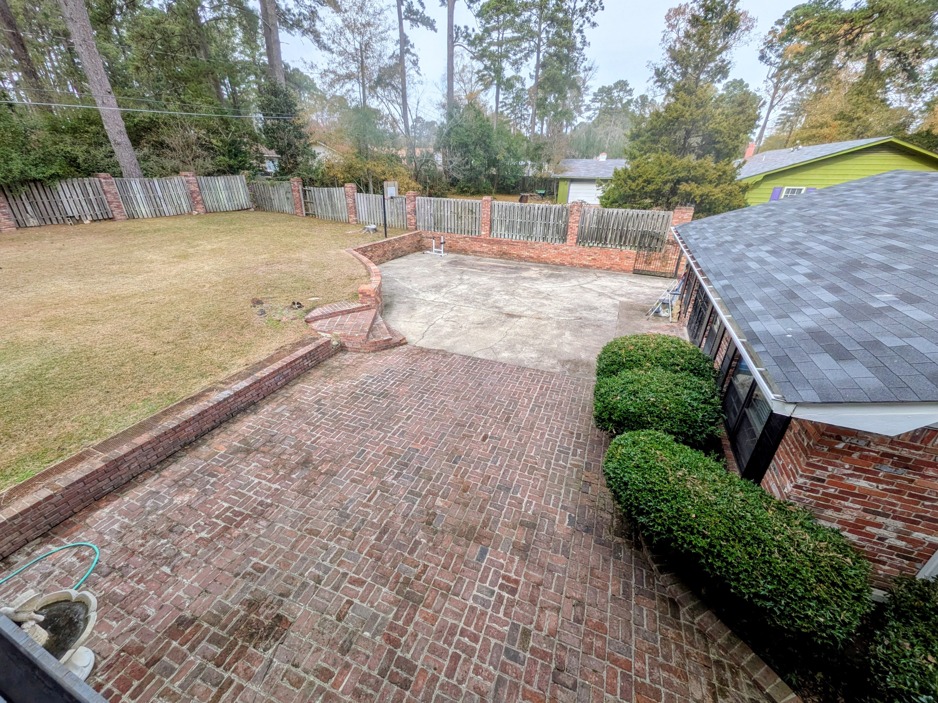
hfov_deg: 102.1
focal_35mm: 14
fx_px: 379
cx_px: 469
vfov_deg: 85.7
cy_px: 352
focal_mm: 1.85
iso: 50
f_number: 2.2
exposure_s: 1/718
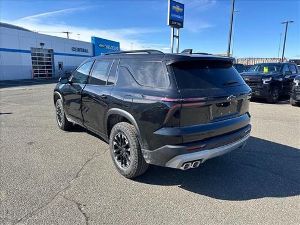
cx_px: 150
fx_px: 208
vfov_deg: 56.8
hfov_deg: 71.6
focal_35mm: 24
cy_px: 112
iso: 80
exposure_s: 1/962
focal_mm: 6.86
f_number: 1.78
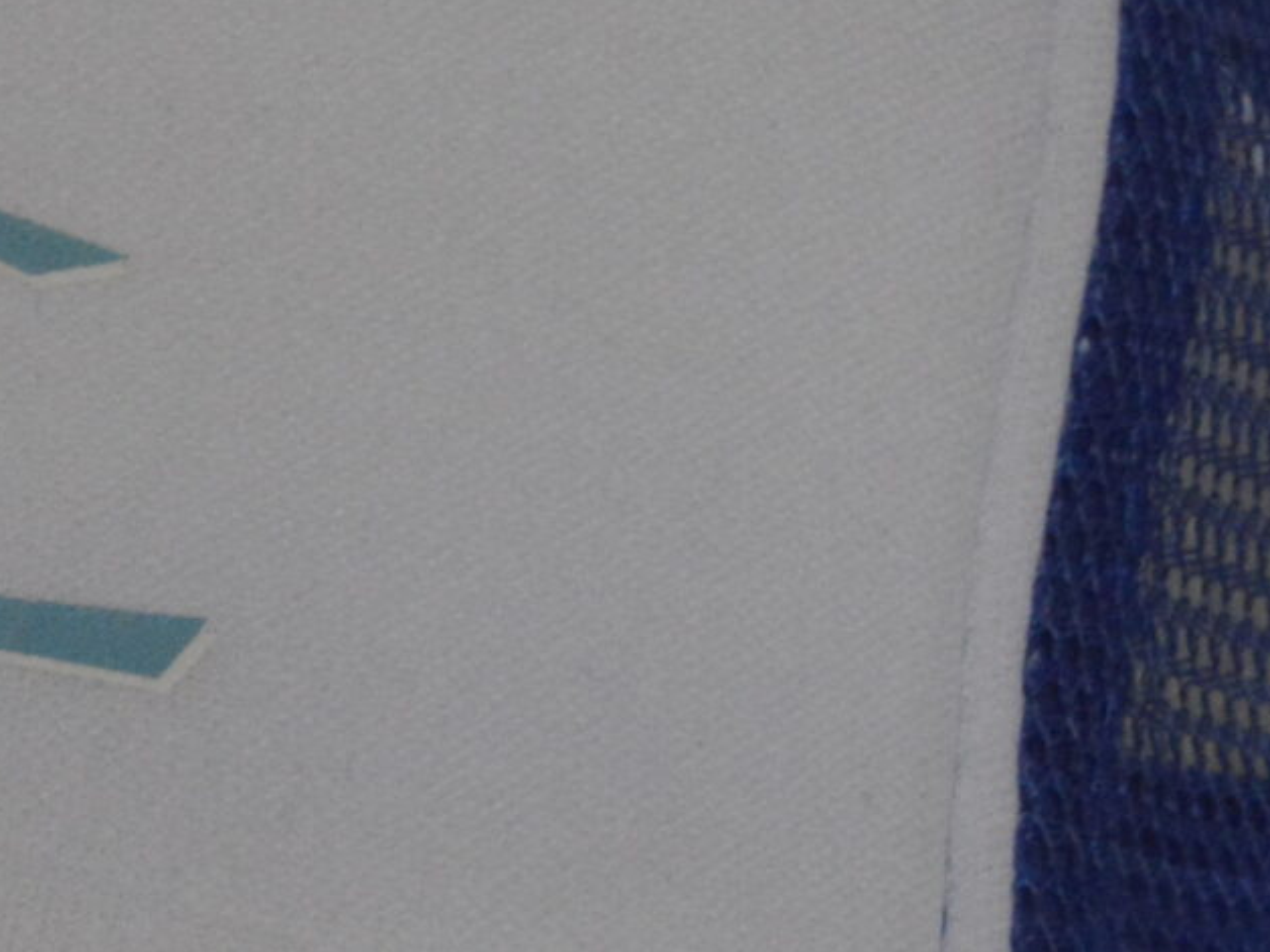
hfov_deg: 7.3
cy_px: 562
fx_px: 9906
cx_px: -398
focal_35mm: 270
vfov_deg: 5.5
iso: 3200
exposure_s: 1/160
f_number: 5.3
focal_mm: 46
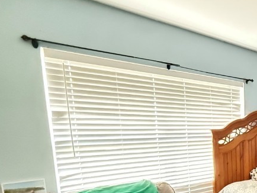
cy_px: 159
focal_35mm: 33
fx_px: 245
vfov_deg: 40.9
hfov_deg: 40.8
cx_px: 300
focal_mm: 2.22
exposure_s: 1/17
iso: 2500
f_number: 2.2
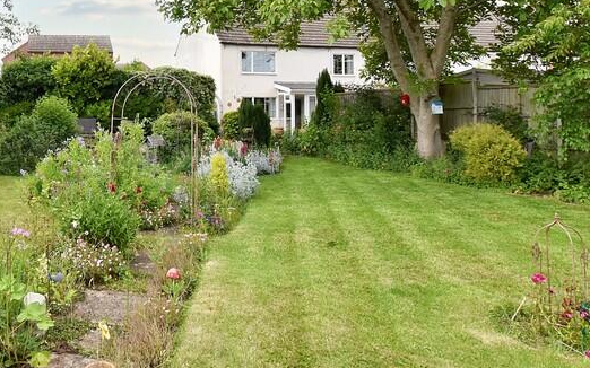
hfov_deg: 58.2
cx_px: 120
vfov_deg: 40.9
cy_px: 103
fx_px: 482
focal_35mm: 30
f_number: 10
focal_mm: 10
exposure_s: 1/400
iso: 800
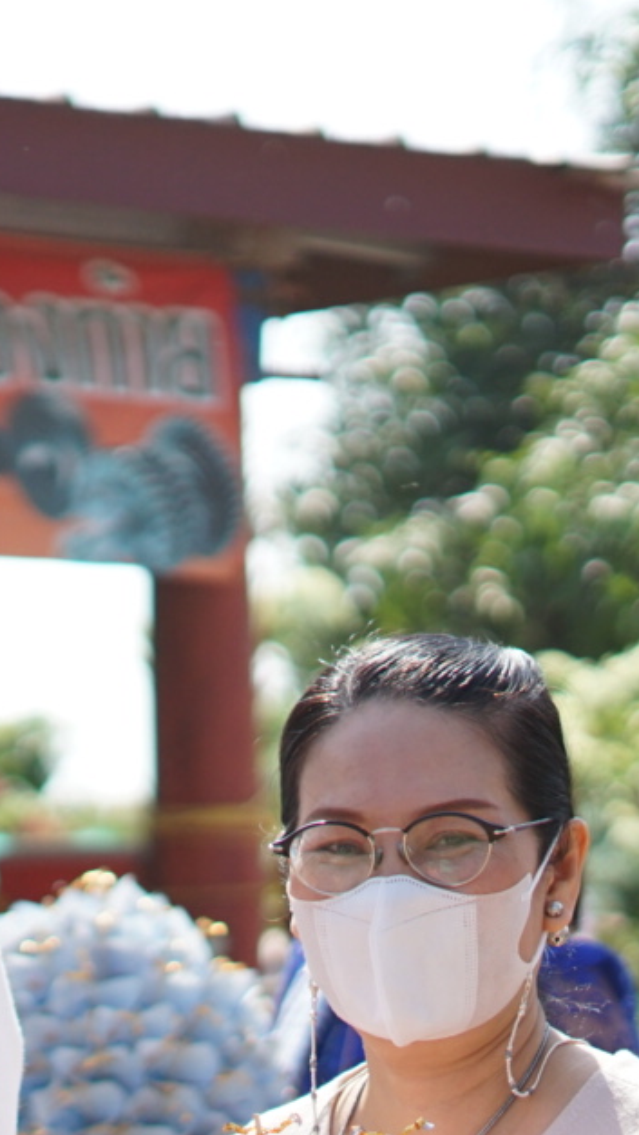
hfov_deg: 8.9
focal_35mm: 135
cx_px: -157
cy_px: 954
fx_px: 4064
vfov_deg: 15.8
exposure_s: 1/8000
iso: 400
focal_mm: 50
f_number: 1.8
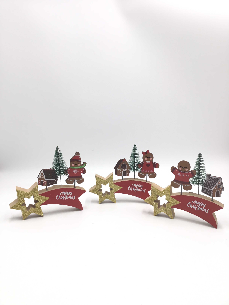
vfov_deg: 58.4
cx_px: 114
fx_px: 273
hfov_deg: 45.4
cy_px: 152
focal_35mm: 31
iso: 25
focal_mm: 3.3
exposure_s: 1/130
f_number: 2.4
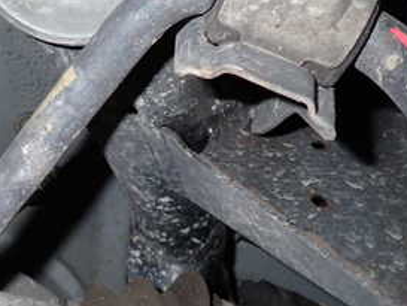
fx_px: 647
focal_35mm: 55
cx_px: 39
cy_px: 154
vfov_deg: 26.6
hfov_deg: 33.1
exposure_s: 1/30
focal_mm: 4.5
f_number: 5.6
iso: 200
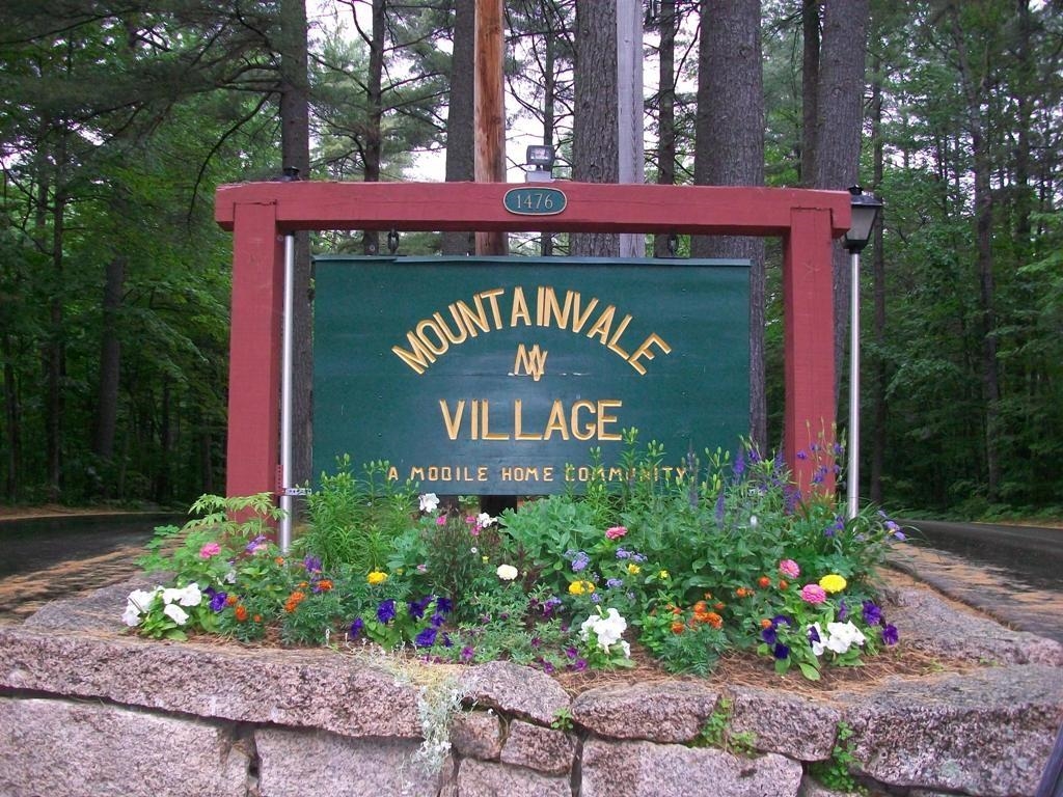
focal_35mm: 32
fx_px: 983
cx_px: 532
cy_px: 398
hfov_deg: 56.8
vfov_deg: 44.2
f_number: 2.8
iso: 160
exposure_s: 1/60
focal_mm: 5.7
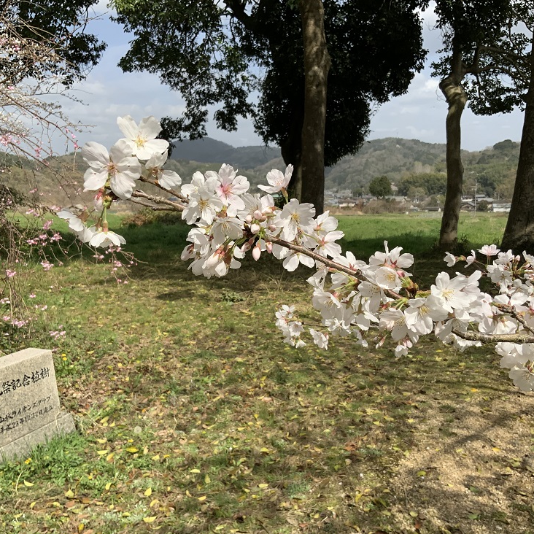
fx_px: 611
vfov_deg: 47.2
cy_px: 268
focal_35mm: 35
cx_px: 262
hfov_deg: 47.2
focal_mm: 3
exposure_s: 1/1912
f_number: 1.8
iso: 16
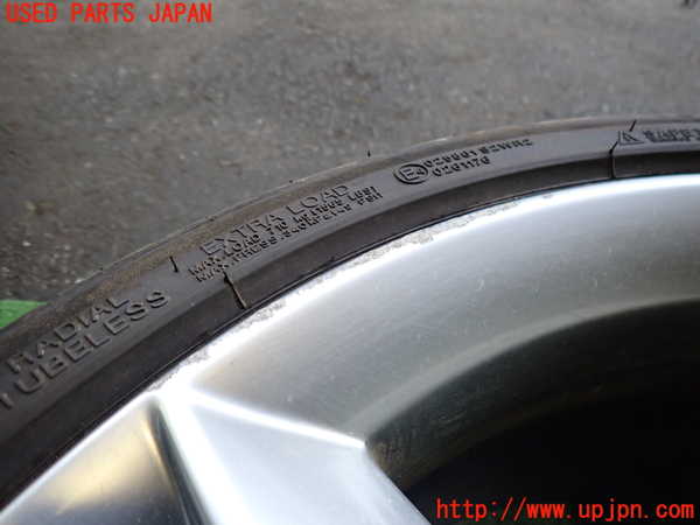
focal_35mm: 25
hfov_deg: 69.4
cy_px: 262
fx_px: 506
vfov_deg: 54.9
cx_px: 350
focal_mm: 4.5
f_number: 2
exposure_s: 1/160
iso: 320
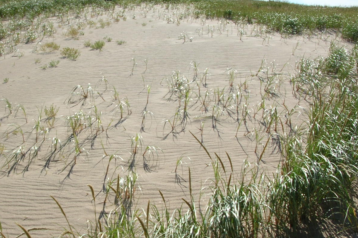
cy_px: 123
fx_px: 487
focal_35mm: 49
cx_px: 132
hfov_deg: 40.1
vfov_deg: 27.5
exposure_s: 1/399
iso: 50
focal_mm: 5.8
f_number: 5.6
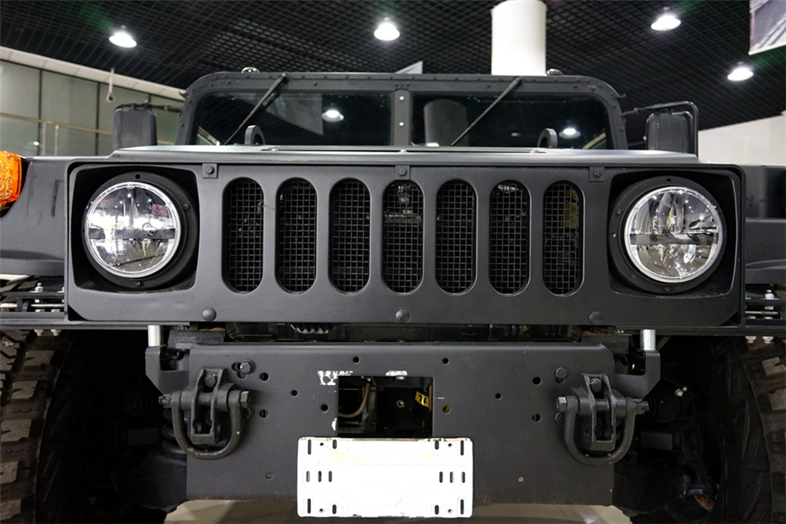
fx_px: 524
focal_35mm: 24
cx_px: 393
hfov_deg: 73.8
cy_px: 262
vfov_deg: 53.1
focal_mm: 24
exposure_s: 1/60
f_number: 4
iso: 1600
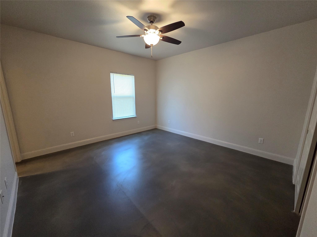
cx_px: 158
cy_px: 118
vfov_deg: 89.9
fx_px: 119
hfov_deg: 106.2
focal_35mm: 13
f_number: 2.2
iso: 640
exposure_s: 1/60
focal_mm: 2.2
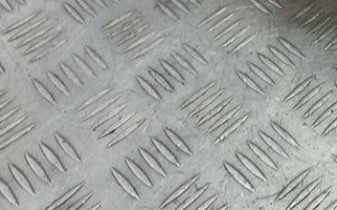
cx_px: 417
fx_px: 707
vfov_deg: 15.0
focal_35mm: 77
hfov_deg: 24.1
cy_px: -151
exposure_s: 1/50
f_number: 1.8
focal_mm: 4.6
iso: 50
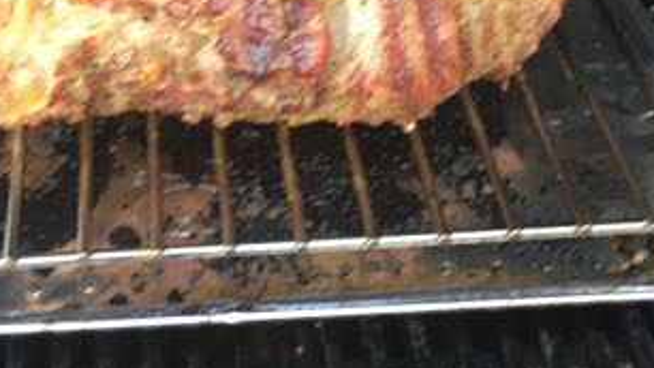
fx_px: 1144
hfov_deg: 31.7
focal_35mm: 66
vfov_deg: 17.6
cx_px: 233
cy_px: -32
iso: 40
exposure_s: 1/33
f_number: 2.2
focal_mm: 4.15
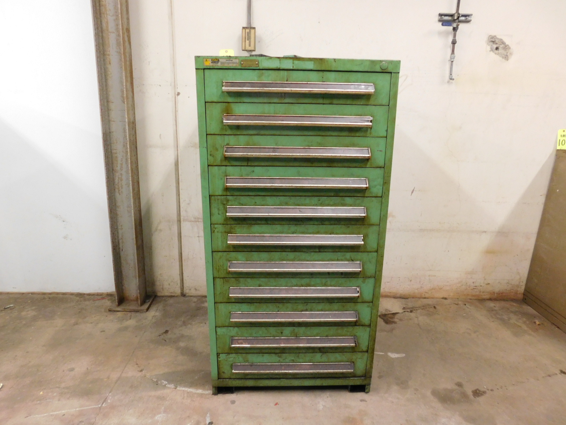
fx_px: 376
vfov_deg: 58.9
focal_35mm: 23
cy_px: 212
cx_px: 283
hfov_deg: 73.9
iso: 400
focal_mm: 4
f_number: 3
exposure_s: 1/25
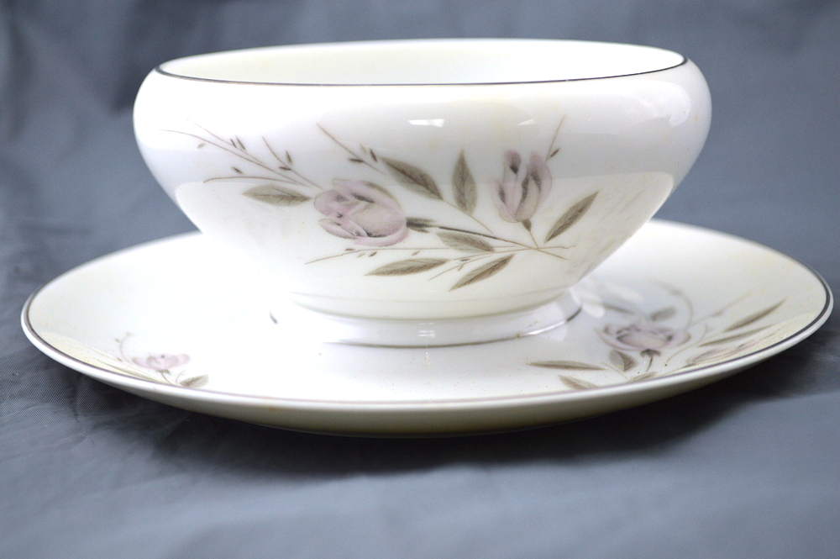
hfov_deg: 33.4
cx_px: 420
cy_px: 280
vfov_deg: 22.6
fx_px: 1399
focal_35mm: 60
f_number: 5.3
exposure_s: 1/100
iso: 400
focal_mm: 40
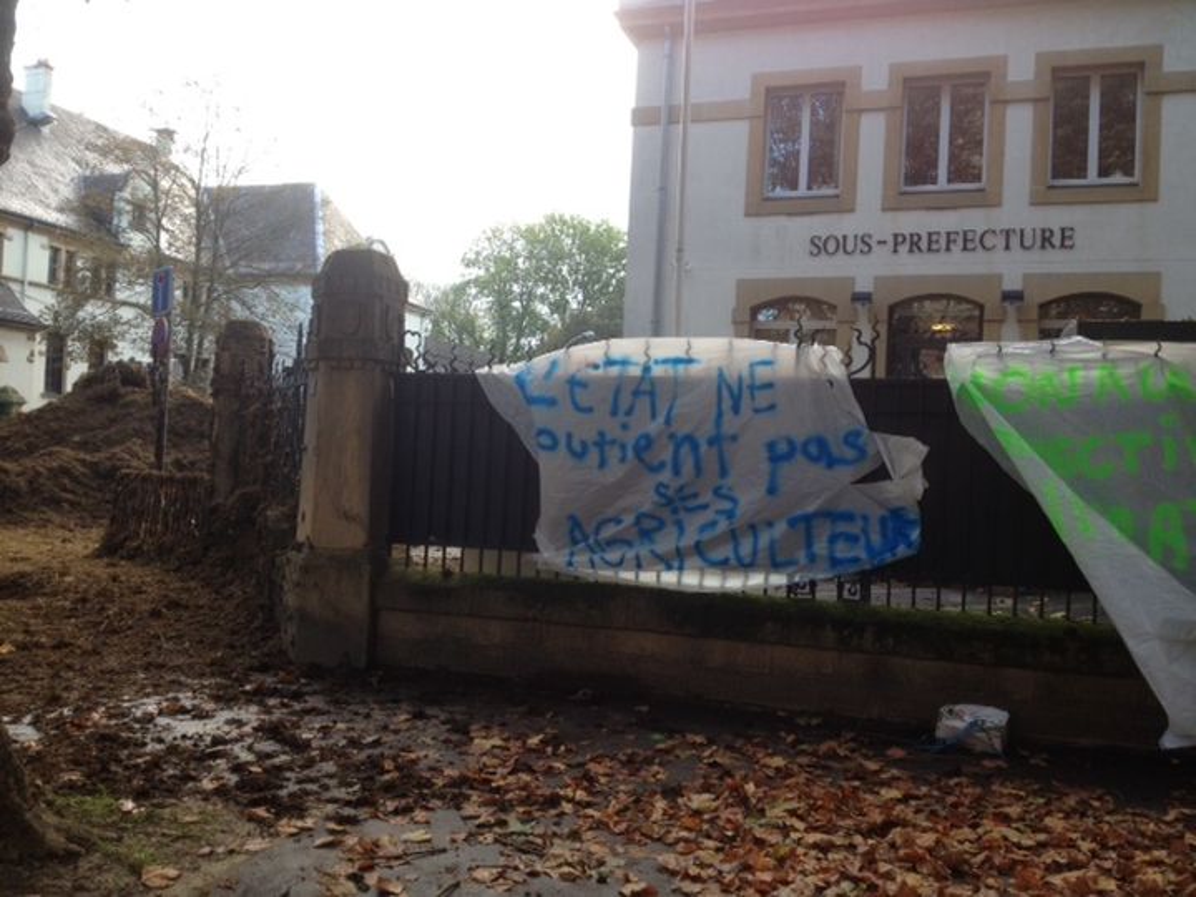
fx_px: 1209
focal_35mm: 35
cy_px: 448
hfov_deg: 52.6
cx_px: 598
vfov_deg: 40.7
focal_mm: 4.28
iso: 50
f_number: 2.4
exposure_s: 1/120
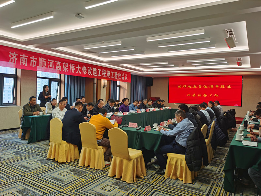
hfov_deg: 65.3
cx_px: 130
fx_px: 204
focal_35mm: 27
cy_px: 98
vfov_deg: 51.4
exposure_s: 1/176
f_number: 1.6
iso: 50
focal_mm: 5.56
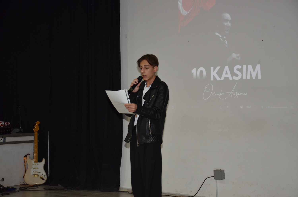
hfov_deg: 26.0
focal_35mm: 78
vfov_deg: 17.4
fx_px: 644
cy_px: 98
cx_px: 149
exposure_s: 1/60
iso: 800
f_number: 4.8
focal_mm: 52
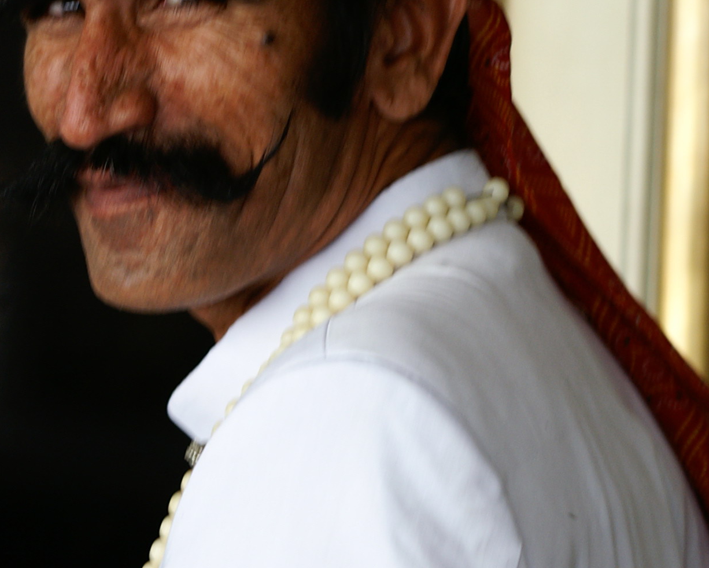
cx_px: 160
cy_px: 272
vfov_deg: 4.5
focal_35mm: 345
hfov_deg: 5.6
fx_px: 7240
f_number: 5.6
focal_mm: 100
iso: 200
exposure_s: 1/100
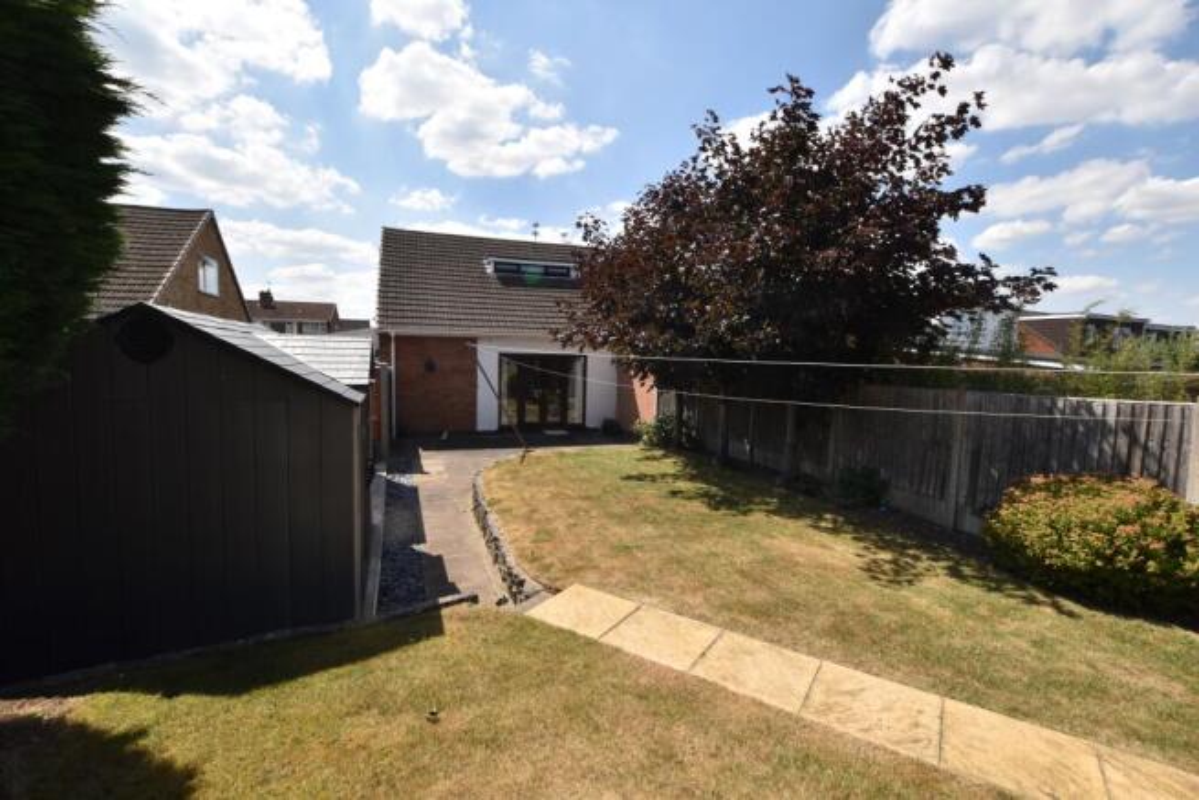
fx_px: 500
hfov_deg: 100.4
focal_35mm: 15
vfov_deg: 77.4
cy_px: 400
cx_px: 600
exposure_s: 1/250
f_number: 8
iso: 100
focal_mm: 10
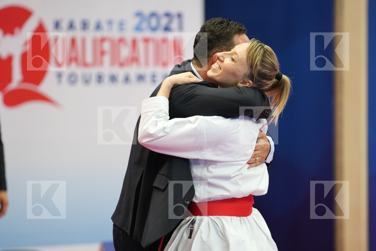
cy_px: 126
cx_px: 188
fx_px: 2882
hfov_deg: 7.5
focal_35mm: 276
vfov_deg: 5.0
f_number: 2.8
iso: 2500
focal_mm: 184
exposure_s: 1/500
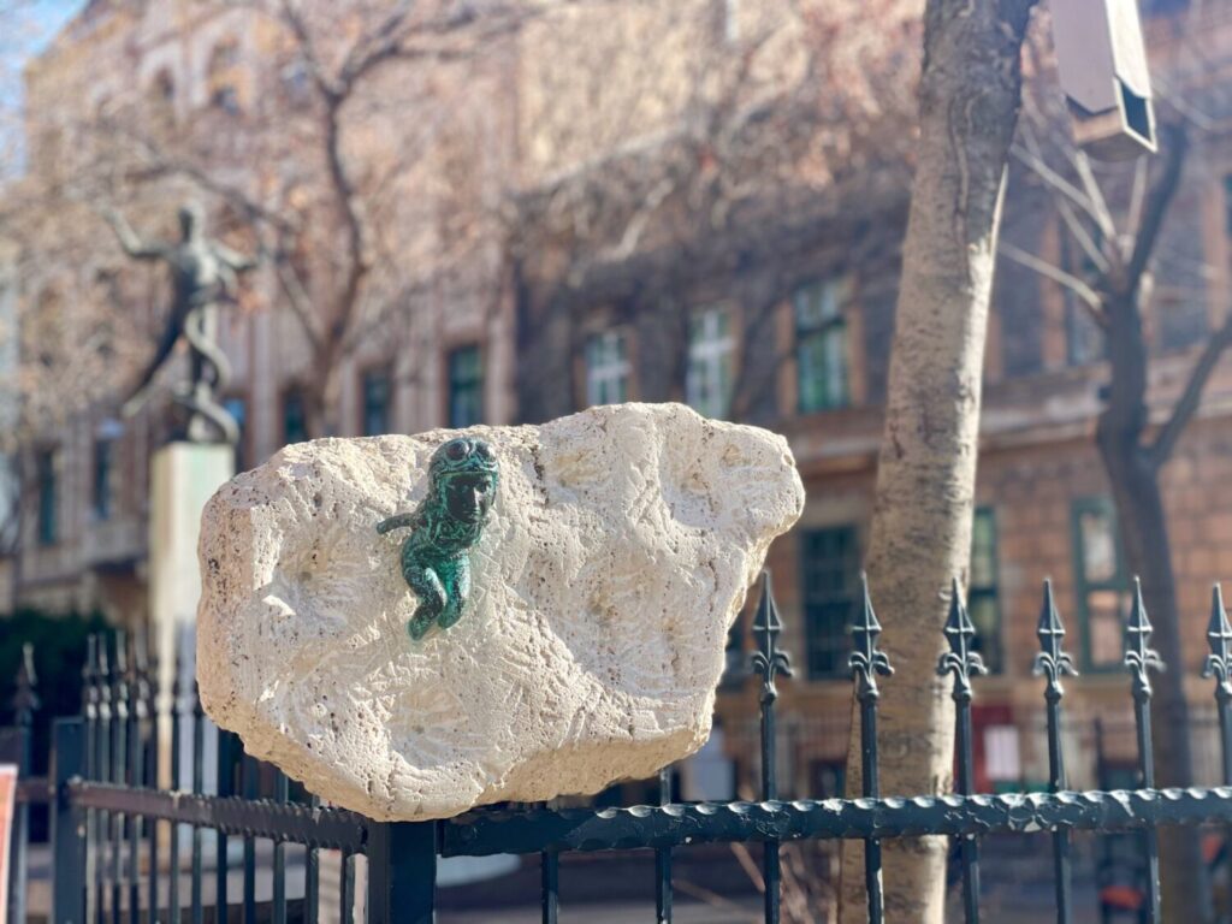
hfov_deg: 36.8
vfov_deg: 28.0
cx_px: 616
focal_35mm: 52
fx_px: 1851
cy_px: 462
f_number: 2
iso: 32
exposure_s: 1/648
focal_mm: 6
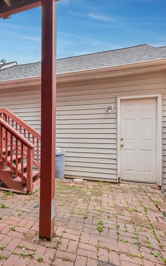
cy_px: 132
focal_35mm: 22
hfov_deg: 53.5
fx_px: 159
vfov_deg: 79.7
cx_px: 51
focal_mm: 14
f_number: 11
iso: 100
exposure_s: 1/1.67
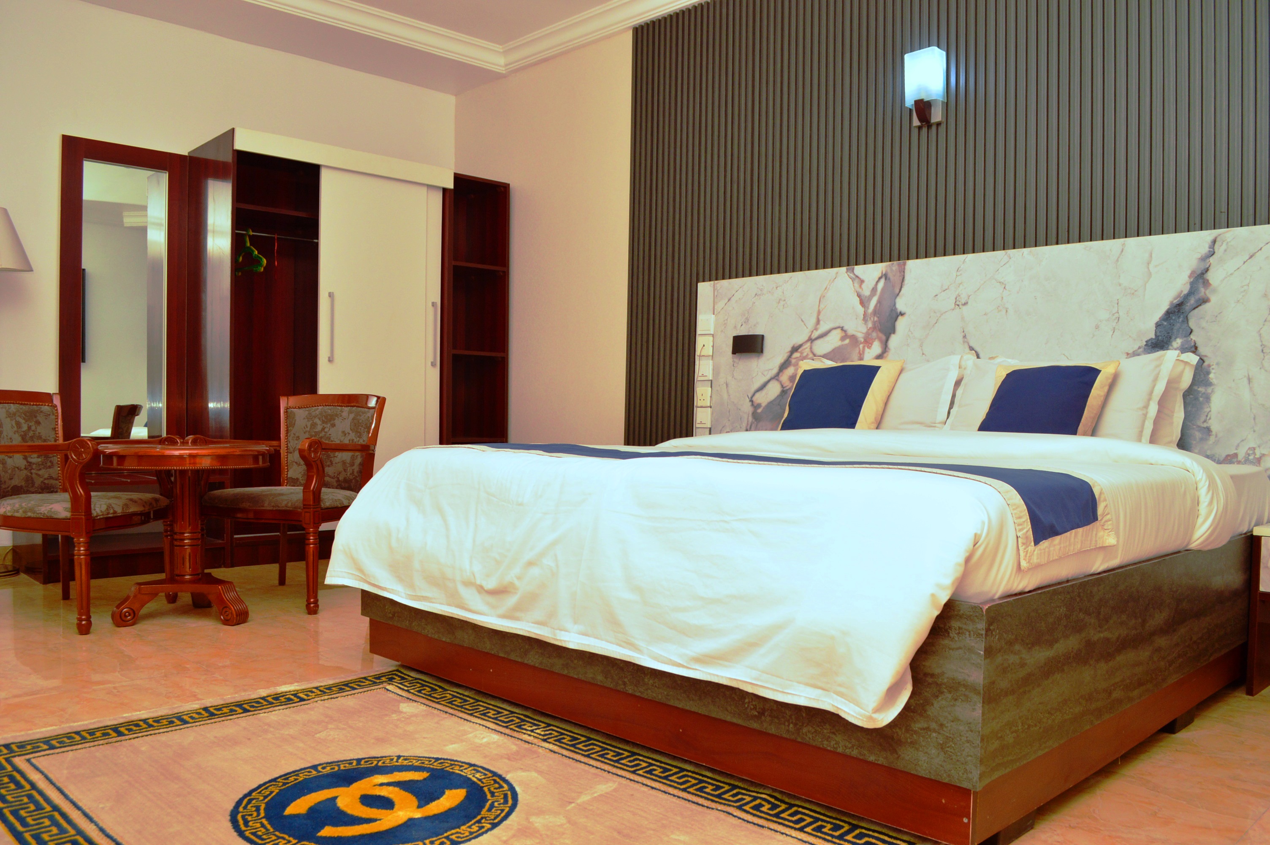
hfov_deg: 67.4
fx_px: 952
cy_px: 422
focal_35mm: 27
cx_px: 635
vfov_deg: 47.8
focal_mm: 18
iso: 400
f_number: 5.6
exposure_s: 1/60
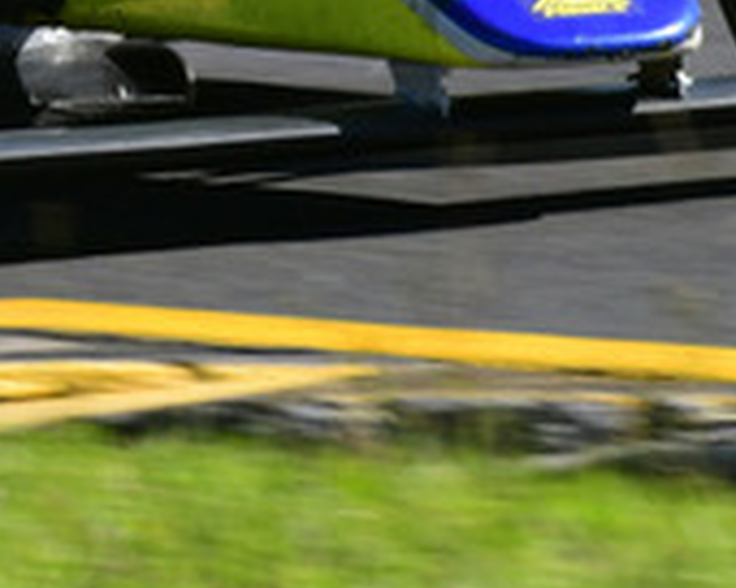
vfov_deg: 0.5
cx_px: -355
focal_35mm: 3312
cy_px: -480
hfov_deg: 0.6
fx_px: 72144
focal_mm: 500
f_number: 11
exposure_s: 1/400
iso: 400
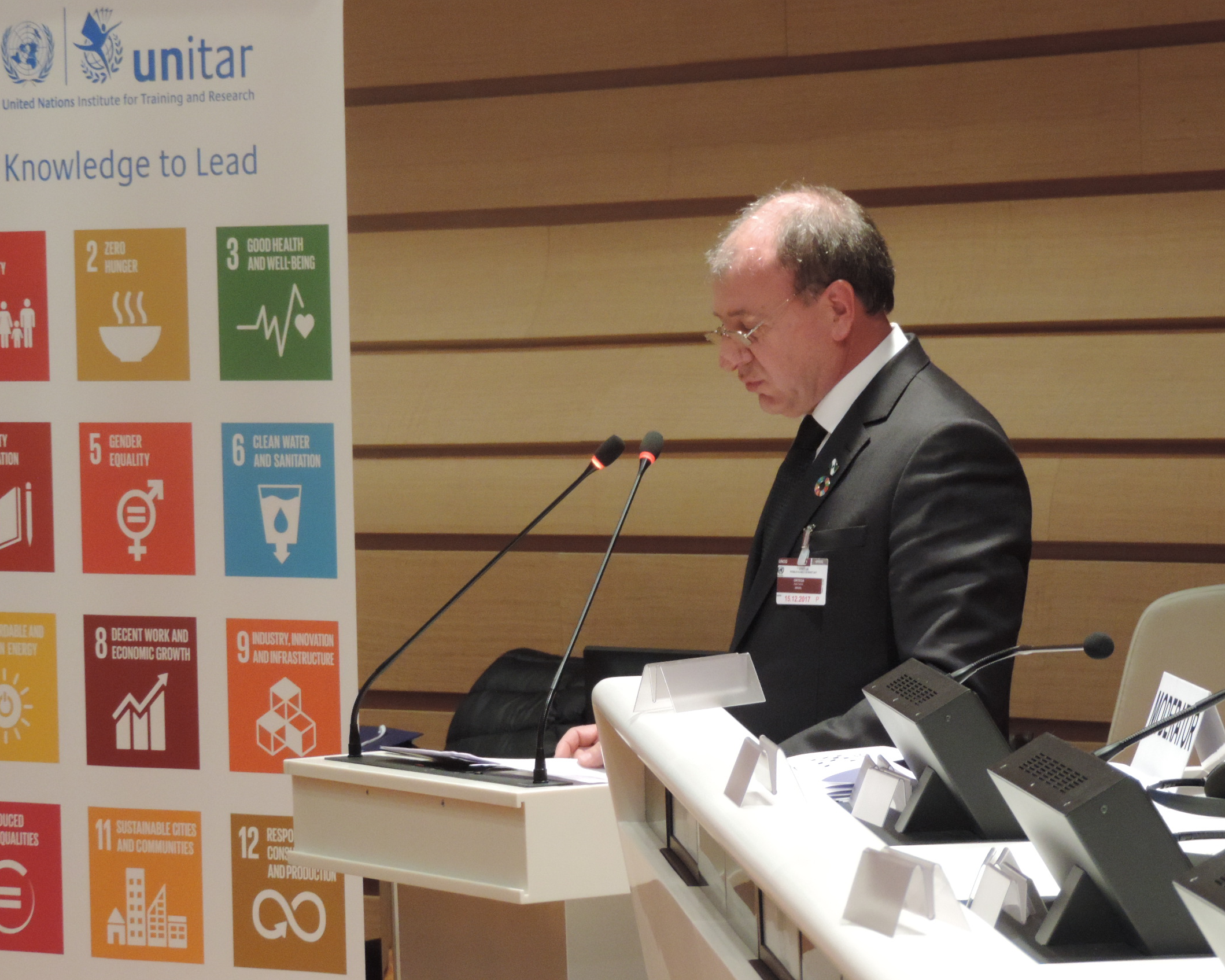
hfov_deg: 10.8
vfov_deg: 8.7
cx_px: 614
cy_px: 491
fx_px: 6453
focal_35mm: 178
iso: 800
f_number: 4.5
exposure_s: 1/30
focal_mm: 30.3
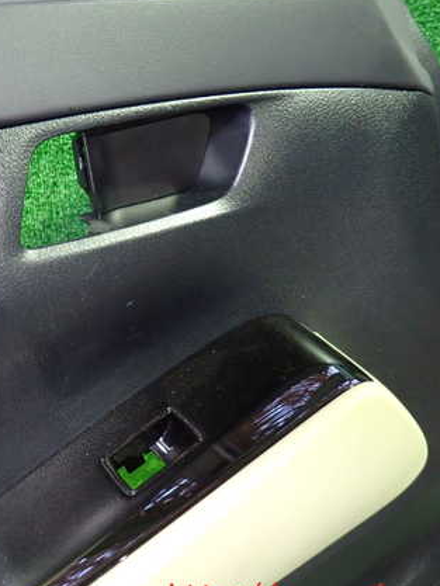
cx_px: 65
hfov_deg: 37.7
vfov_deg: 51.3
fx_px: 610
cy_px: 299
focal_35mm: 36
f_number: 2
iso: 800
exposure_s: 1/30
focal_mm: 4.5
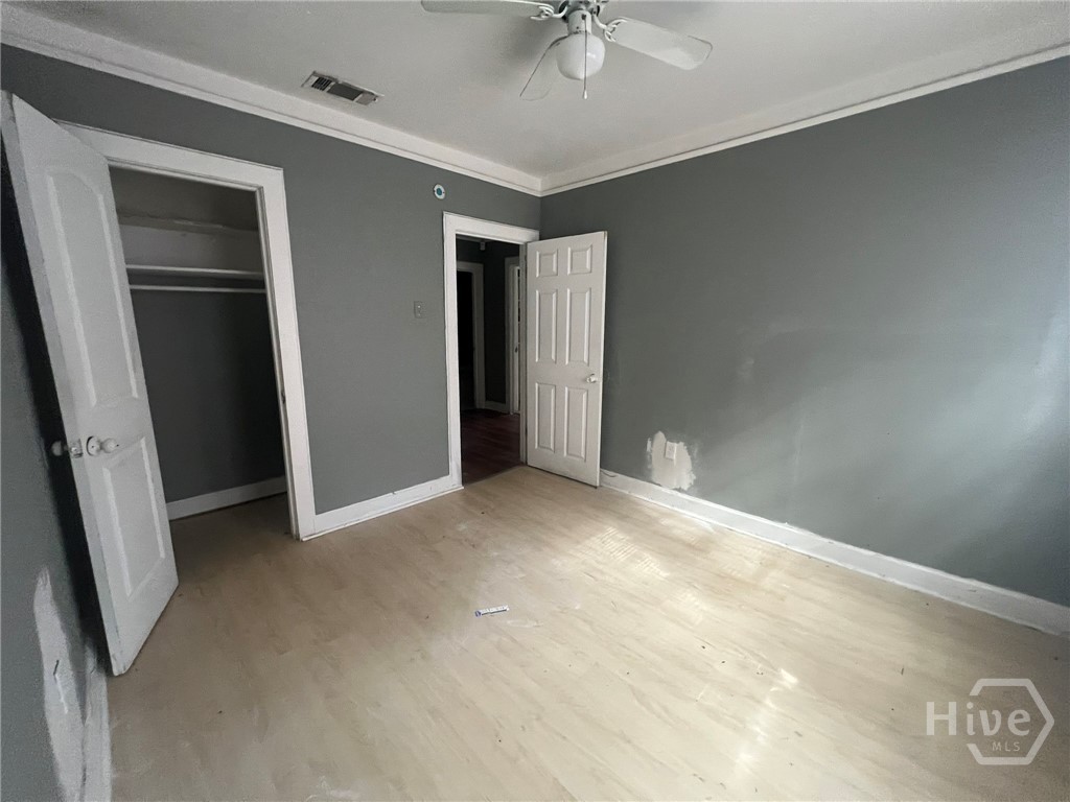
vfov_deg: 89.9
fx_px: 402
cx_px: 535
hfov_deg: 106.2
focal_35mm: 13
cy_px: 401
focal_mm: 1.57
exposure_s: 1/60
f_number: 1.8
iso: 400
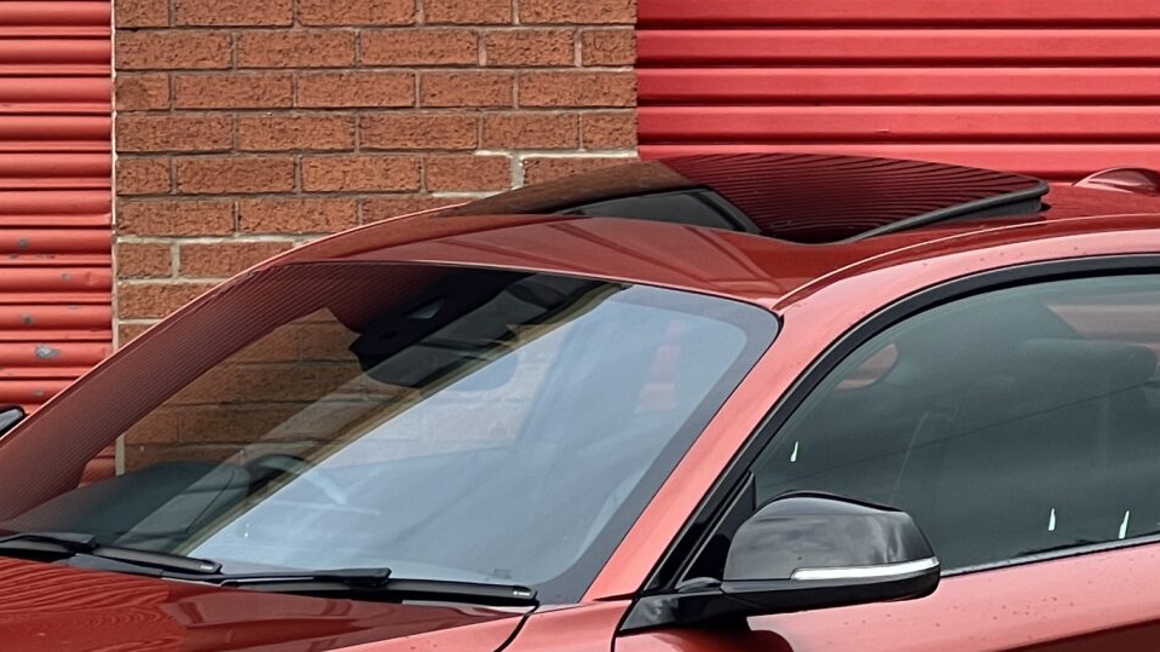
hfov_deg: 9.6
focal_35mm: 224
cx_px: 564
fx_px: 6889
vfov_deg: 5.4
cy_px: 497
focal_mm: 9
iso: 32
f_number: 2.8
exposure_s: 1/140
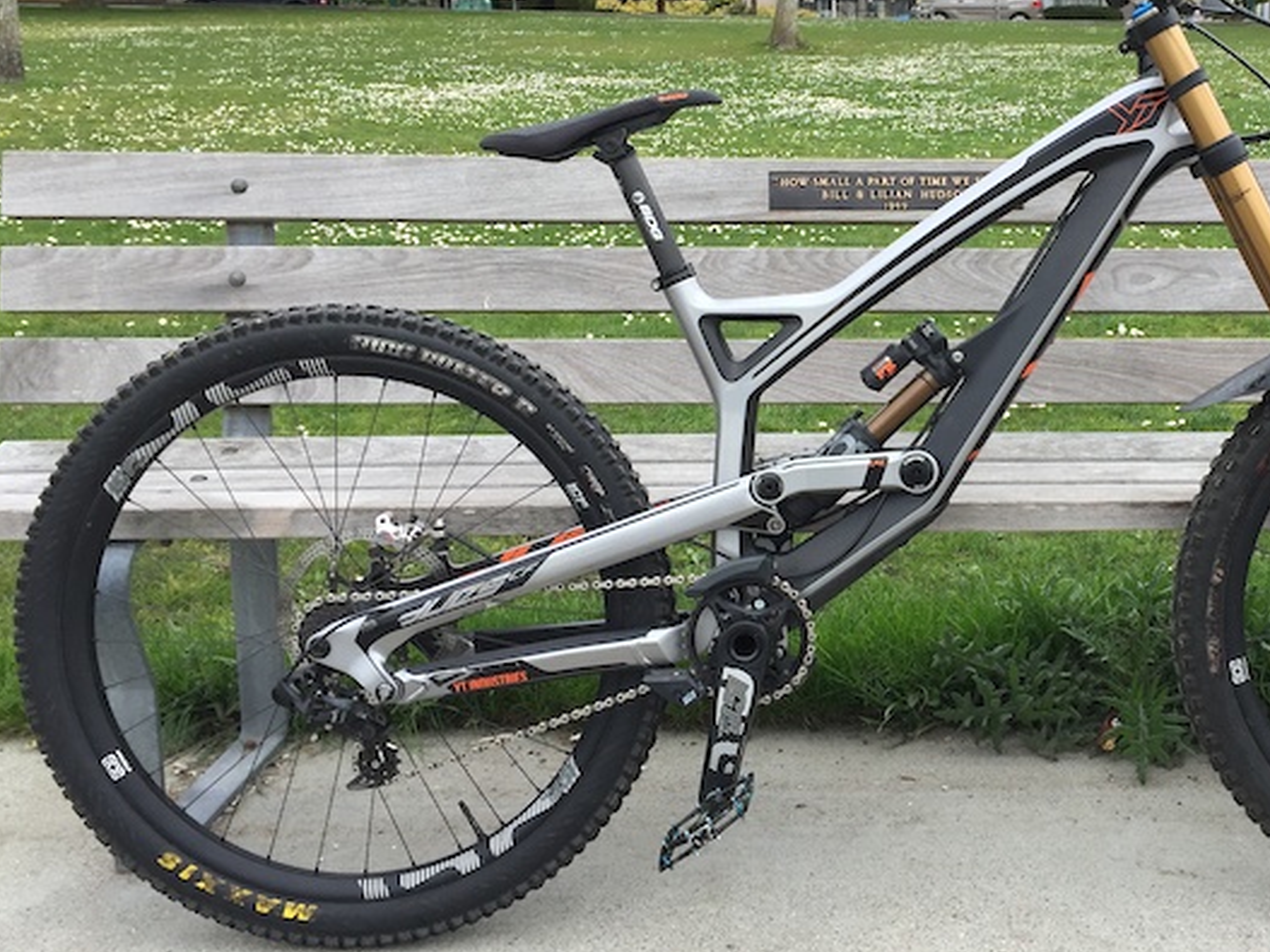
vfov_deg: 32.8
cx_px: 940
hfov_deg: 41.8
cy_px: 398
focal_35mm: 44
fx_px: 1614
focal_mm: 4.15
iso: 32
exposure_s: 1/648
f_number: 2.2
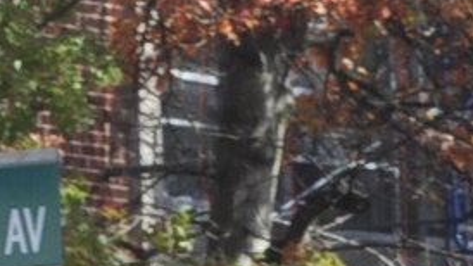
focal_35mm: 982
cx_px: 1837
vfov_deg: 1.2
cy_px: 577
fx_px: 12314
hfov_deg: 2.2
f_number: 20
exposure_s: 1/50
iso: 200
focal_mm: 80
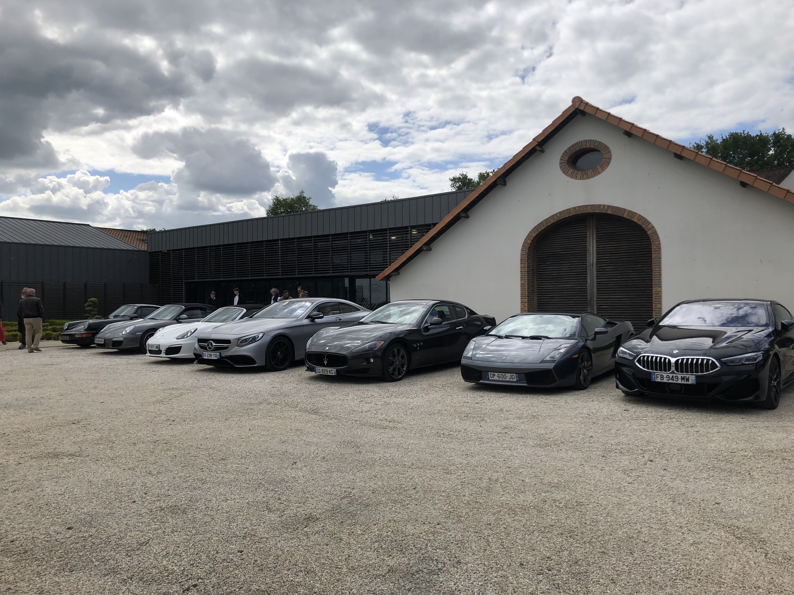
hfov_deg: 63.4
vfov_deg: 49.7
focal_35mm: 28
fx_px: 642
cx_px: 397
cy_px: 298
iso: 25
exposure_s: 1/3690
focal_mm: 3.99
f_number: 1.8
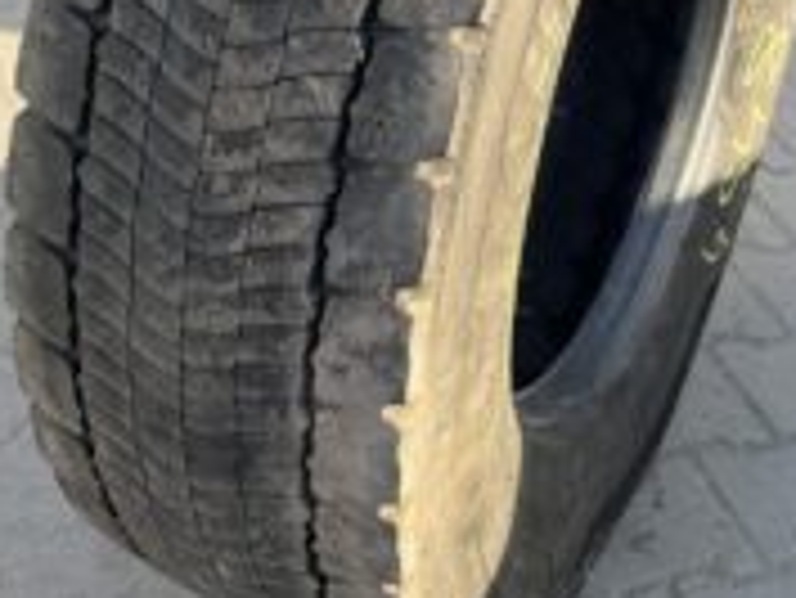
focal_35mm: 63
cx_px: 409
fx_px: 1450
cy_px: 56
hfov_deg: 30.7
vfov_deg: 22.7
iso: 32
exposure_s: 1/428
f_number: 1.6
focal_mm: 4.2
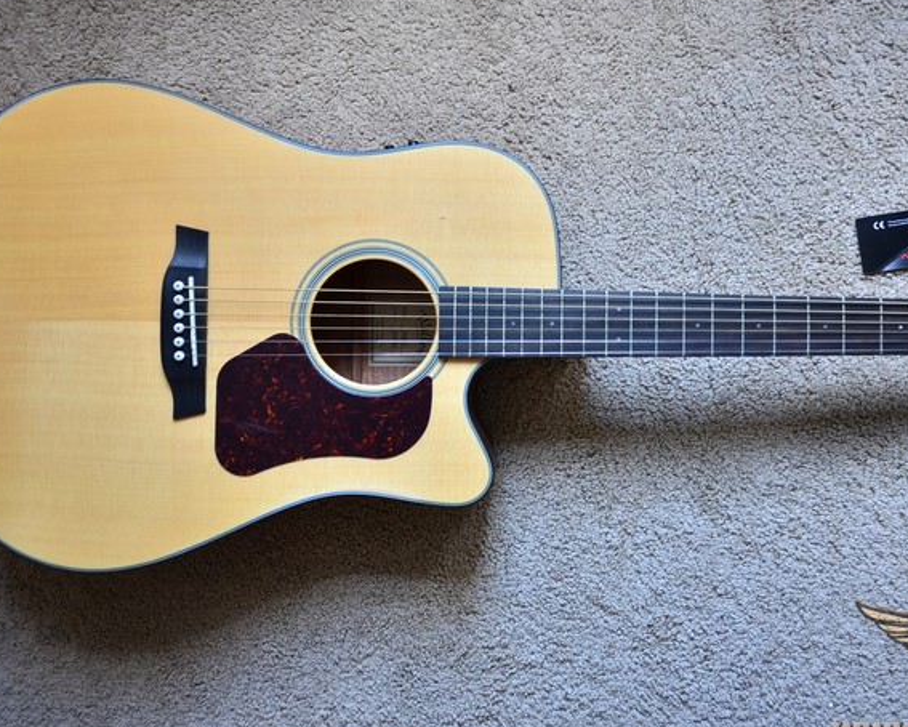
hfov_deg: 48.8
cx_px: 541
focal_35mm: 37
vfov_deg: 40.1
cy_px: 323
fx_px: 995
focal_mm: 18.5
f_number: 2.8
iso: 140
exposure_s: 1/30
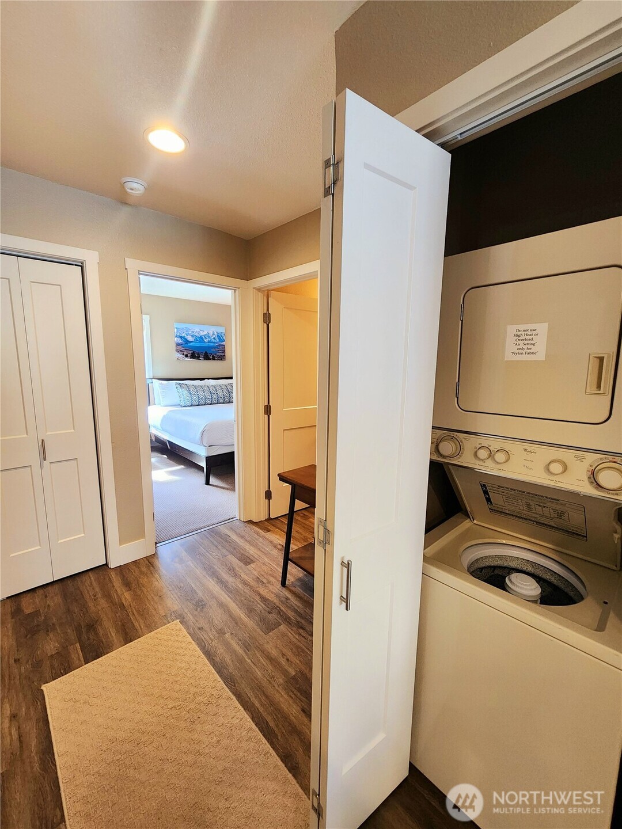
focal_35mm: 13
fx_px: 311
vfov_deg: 106.2
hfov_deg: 89.9
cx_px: 311
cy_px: 414
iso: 400
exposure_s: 1/60.2
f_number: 2.2
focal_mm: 2.2
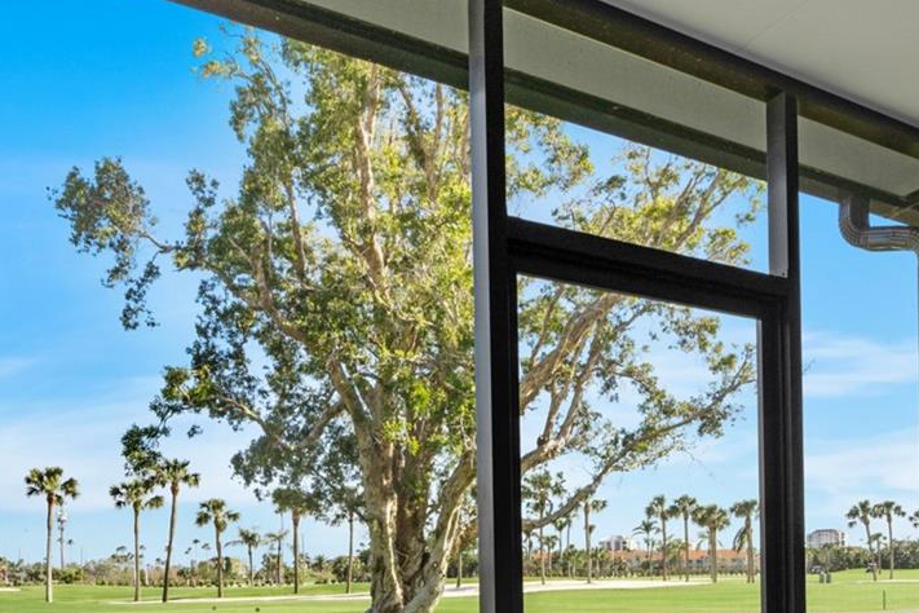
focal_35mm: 36
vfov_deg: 34.4
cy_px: 575
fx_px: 919
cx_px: 549
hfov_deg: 52.8
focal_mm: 16
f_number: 9
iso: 250
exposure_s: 1/20
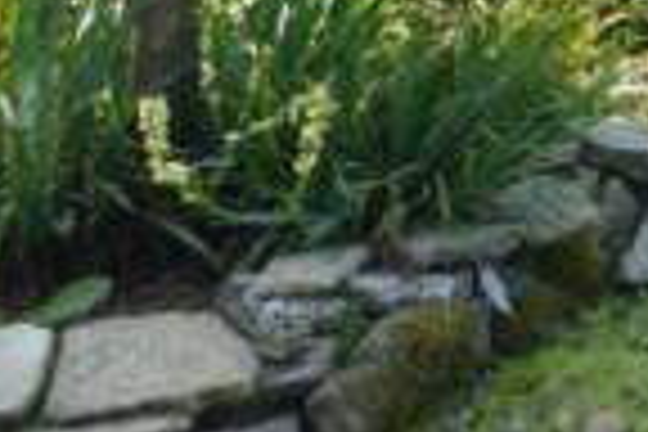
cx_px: 1534
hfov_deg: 13.8
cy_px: -470
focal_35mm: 107
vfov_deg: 11.4
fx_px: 1926
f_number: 8
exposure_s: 1/320
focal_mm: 10
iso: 400
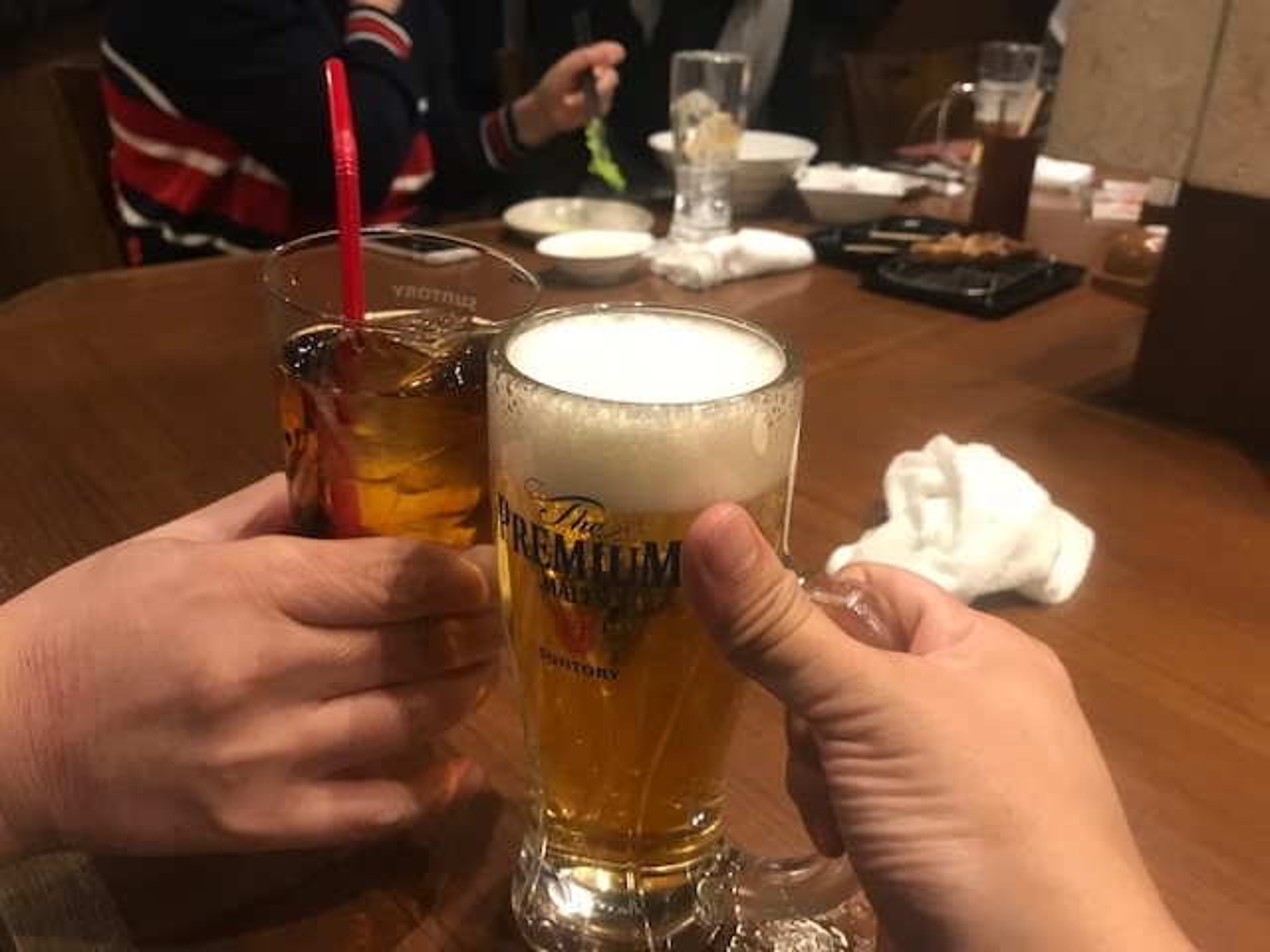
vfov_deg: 49.7
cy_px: 476
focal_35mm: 28
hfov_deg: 63.4
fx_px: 1027
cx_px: 635
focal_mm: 3.99
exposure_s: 1/11
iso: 100
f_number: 1.8
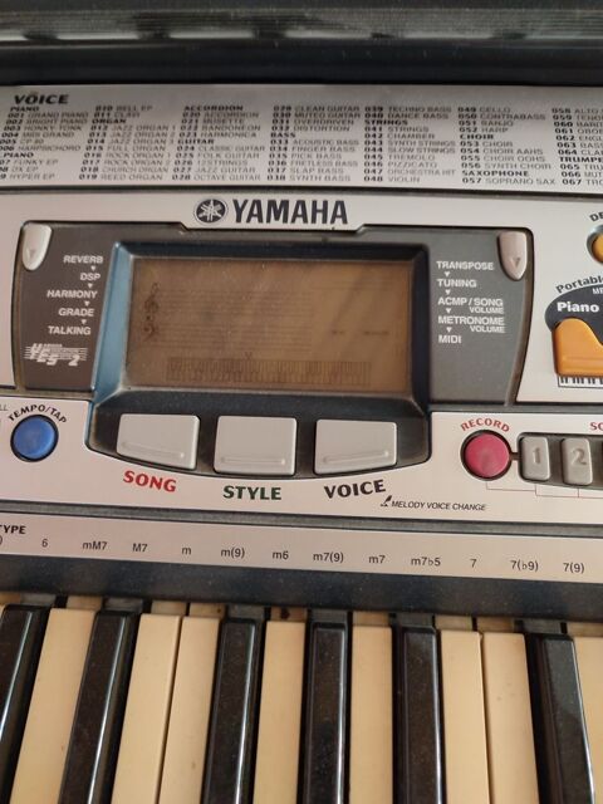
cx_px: 302
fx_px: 581
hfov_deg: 54.9
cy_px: 402
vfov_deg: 69.4
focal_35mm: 25
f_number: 1.9
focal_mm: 6.04
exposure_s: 1/20
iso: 1338
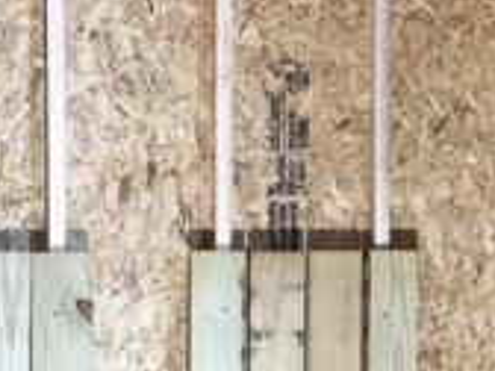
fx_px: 1344
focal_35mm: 94
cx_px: 404
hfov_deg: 20.6
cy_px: 231
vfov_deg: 15.7
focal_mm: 3.3
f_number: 2.4
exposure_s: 1/30
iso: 100
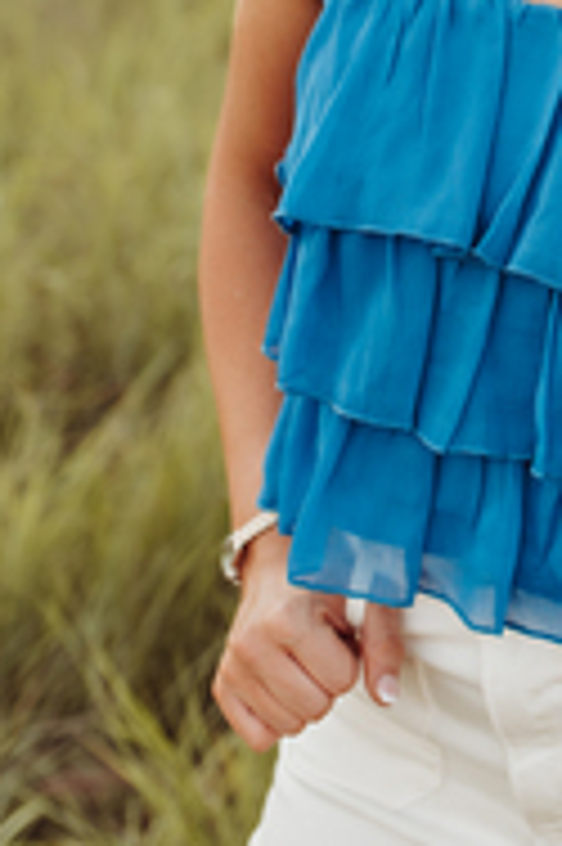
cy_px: -40
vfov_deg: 21.0
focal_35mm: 93
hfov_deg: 14.1
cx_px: 744
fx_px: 2182
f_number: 2.8
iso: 160
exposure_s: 1/640
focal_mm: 35
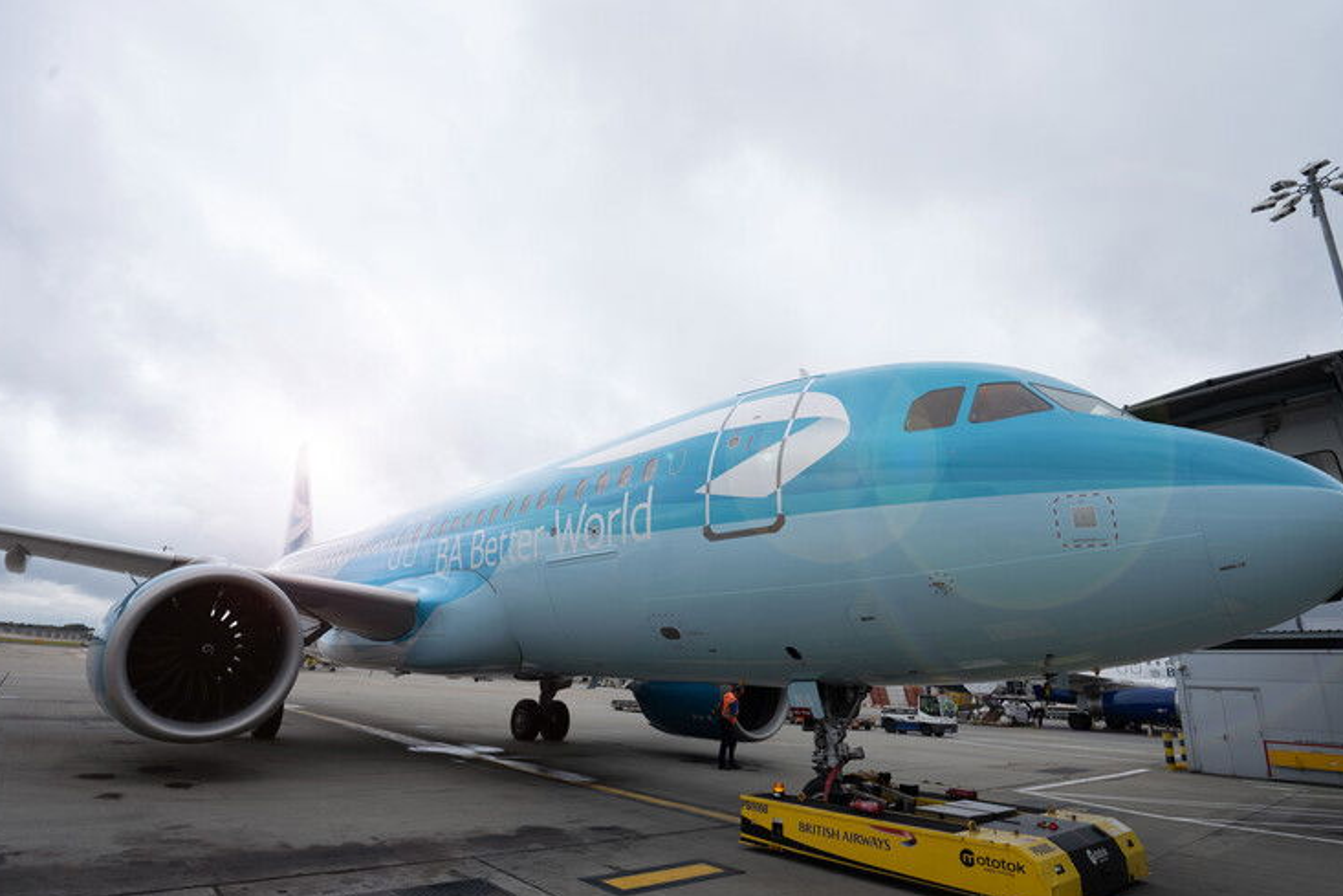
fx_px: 672
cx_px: 673
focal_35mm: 18
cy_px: 456
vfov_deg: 67.4
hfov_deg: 90.0
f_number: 10
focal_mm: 16
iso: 100
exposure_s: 1/125
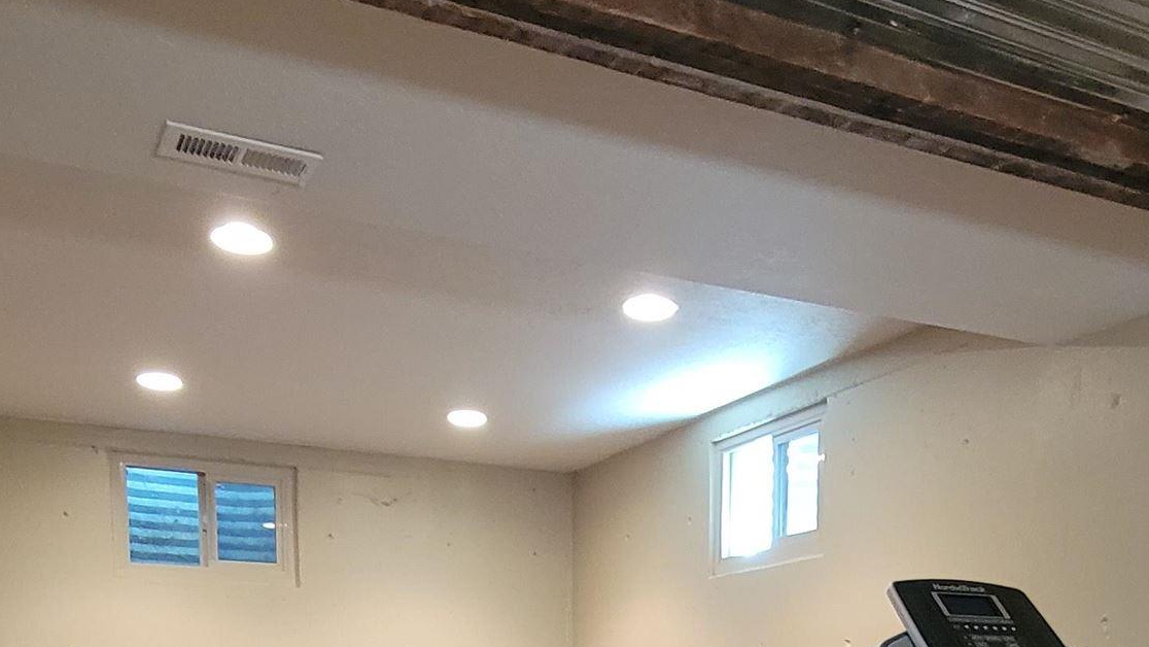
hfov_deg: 51.6
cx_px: 611
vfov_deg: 25.6
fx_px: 1188
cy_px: 867
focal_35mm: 39
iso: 640
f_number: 2.2
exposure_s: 1/24
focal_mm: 2.2
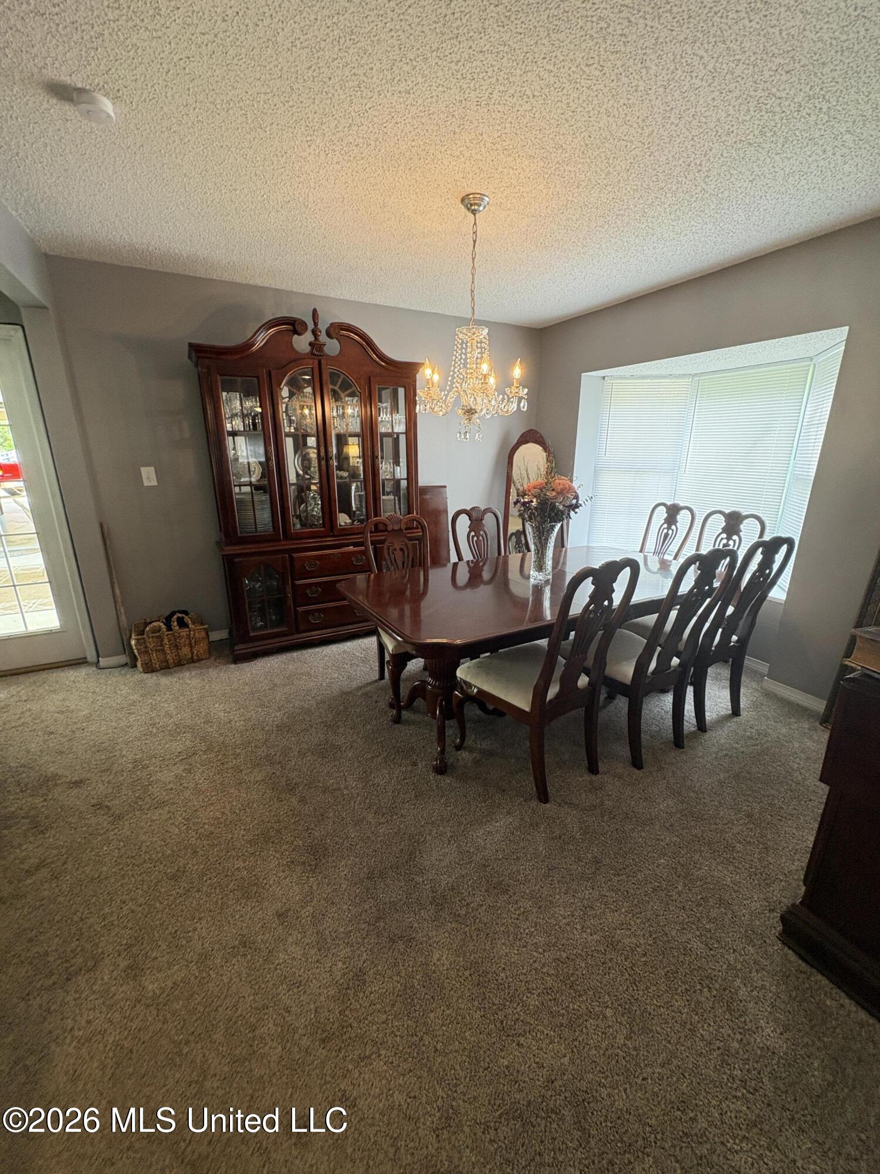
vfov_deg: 102.1
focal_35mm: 14
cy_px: 587
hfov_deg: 85.7
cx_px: 440
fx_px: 475
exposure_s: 1/60
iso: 250
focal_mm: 2.22
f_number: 2.2
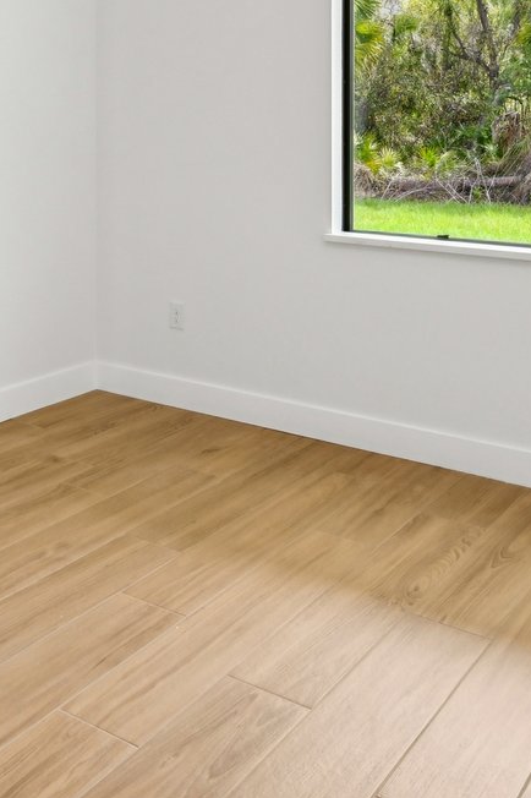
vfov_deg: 41.3
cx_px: 166
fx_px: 974
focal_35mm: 44
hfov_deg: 30.2
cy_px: 90
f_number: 8
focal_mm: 14
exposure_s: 1/100
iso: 400
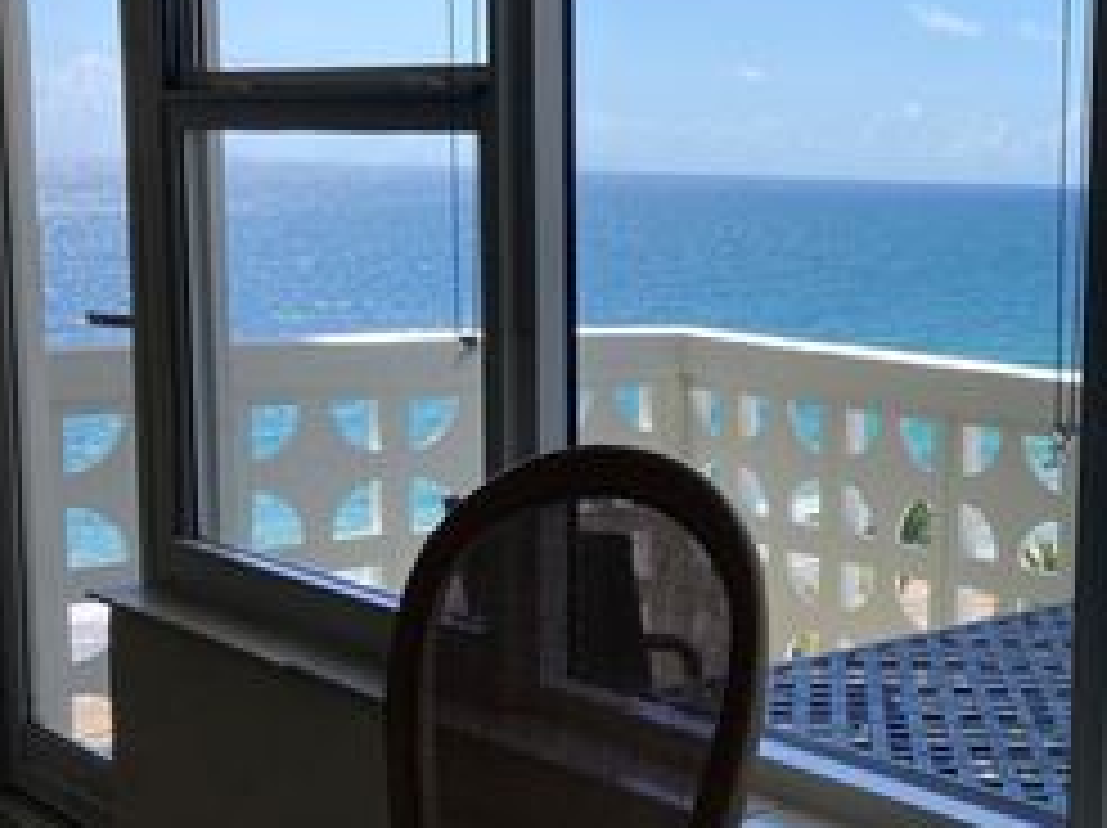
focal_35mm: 57
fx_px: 1821
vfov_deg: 25.6
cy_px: 416
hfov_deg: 31.8
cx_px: 1044
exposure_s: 1/813
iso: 20
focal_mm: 3.99
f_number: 1.8
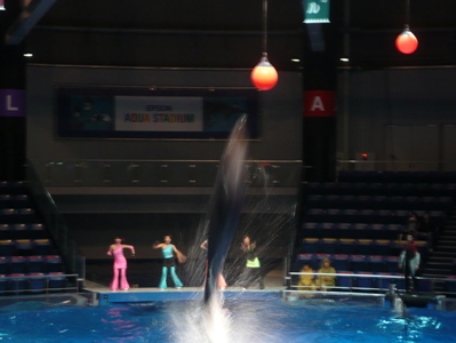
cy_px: 172
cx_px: 228
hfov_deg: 20.4
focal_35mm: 96
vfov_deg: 15.4
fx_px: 1266
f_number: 4.7
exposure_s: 1/8
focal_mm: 15.7
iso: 200
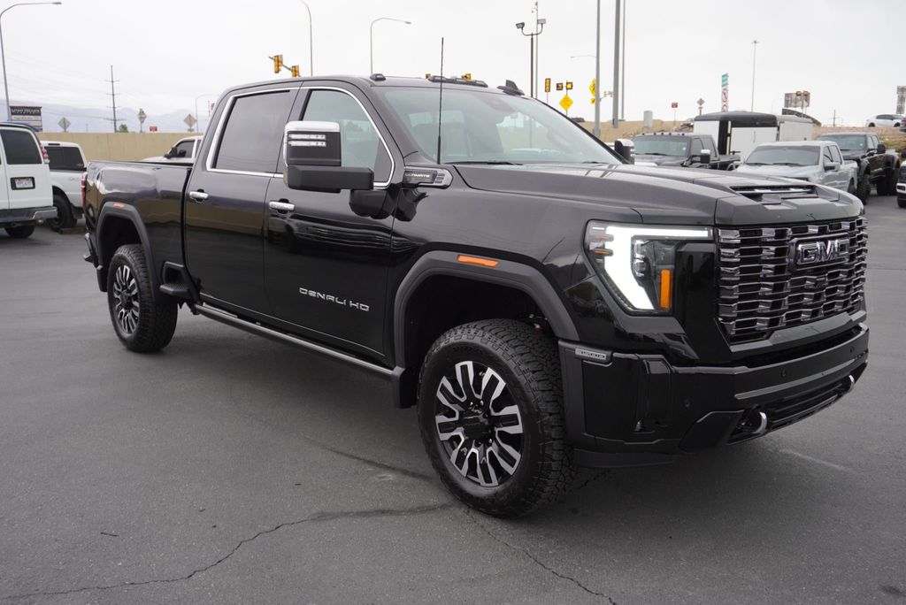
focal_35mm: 32
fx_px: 793
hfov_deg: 59.5
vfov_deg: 41.8
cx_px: 453
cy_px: 302
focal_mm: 21
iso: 100
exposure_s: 1/80
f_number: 4.5
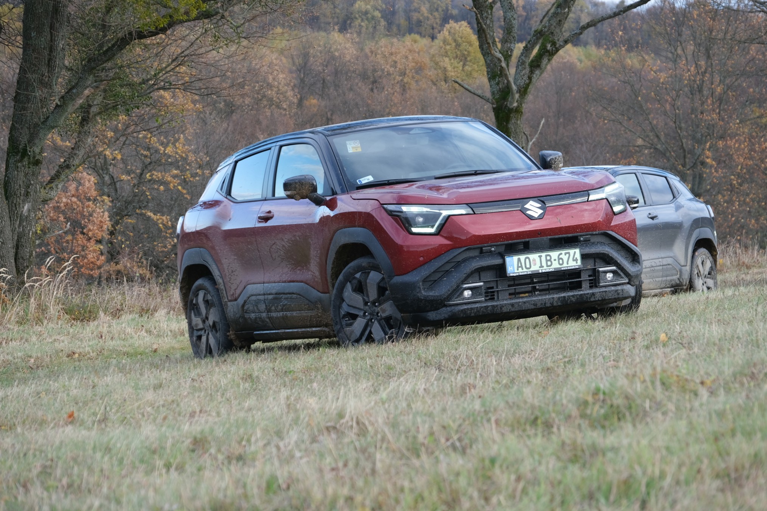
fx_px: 3153
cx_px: 384
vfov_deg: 9.3
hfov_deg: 13.9
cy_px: 256
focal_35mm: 148
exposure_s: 1/300
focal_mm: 98.6
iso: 500
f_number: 5.6
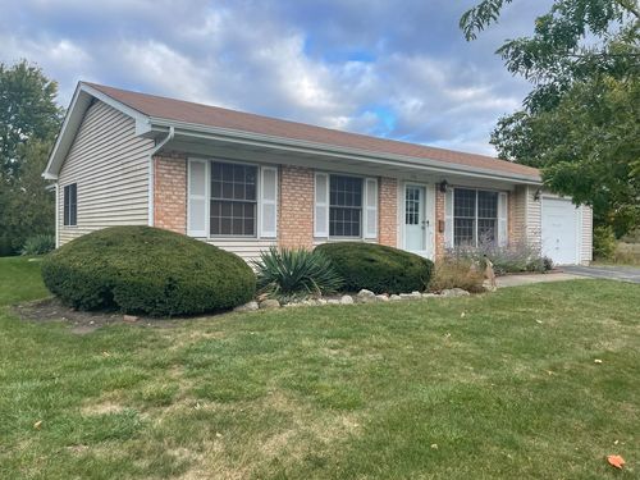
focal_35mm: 26
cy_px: 240
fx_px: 481
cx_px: 320
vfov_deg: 53.1
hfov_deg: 67.3
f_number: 1.6
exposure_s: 1/882
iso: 32
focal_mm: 4.2
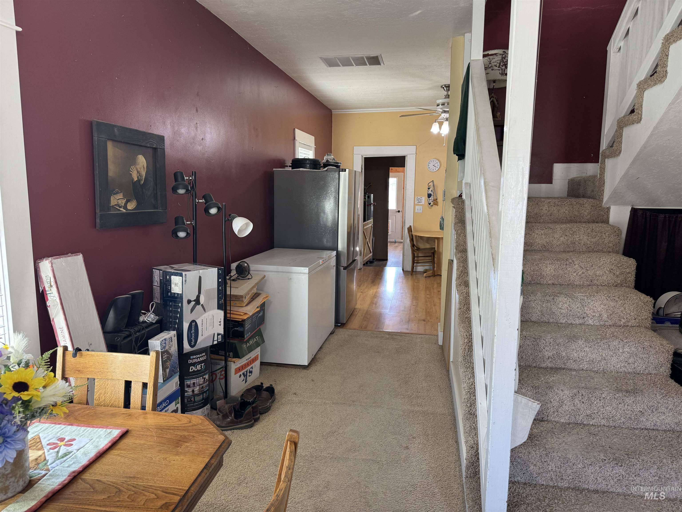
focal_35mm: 24
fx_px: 473
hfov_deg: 71.6
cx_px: 341
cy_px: 256
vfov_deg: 56.8
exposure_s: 1/60
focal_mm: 6.76
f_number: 1.78
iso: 100
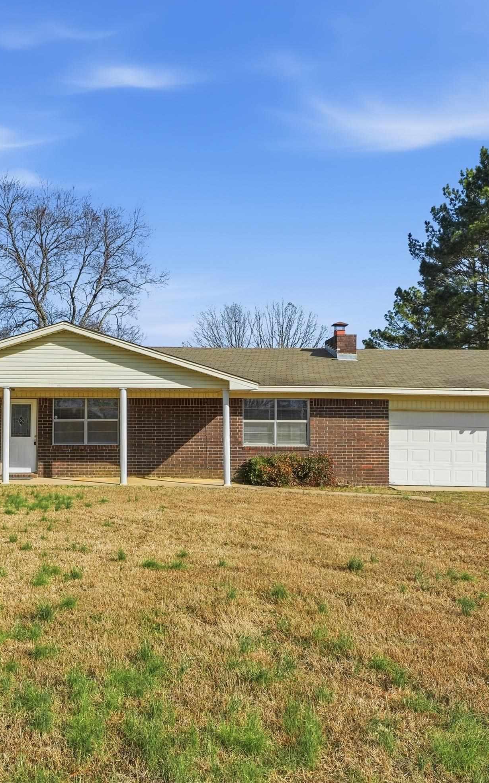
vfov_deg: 66.5
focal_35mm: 28
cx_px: 167
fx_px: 597
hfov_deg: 43.9
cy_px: 397
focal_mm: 12
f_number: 9
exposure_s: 1/3200
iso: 250
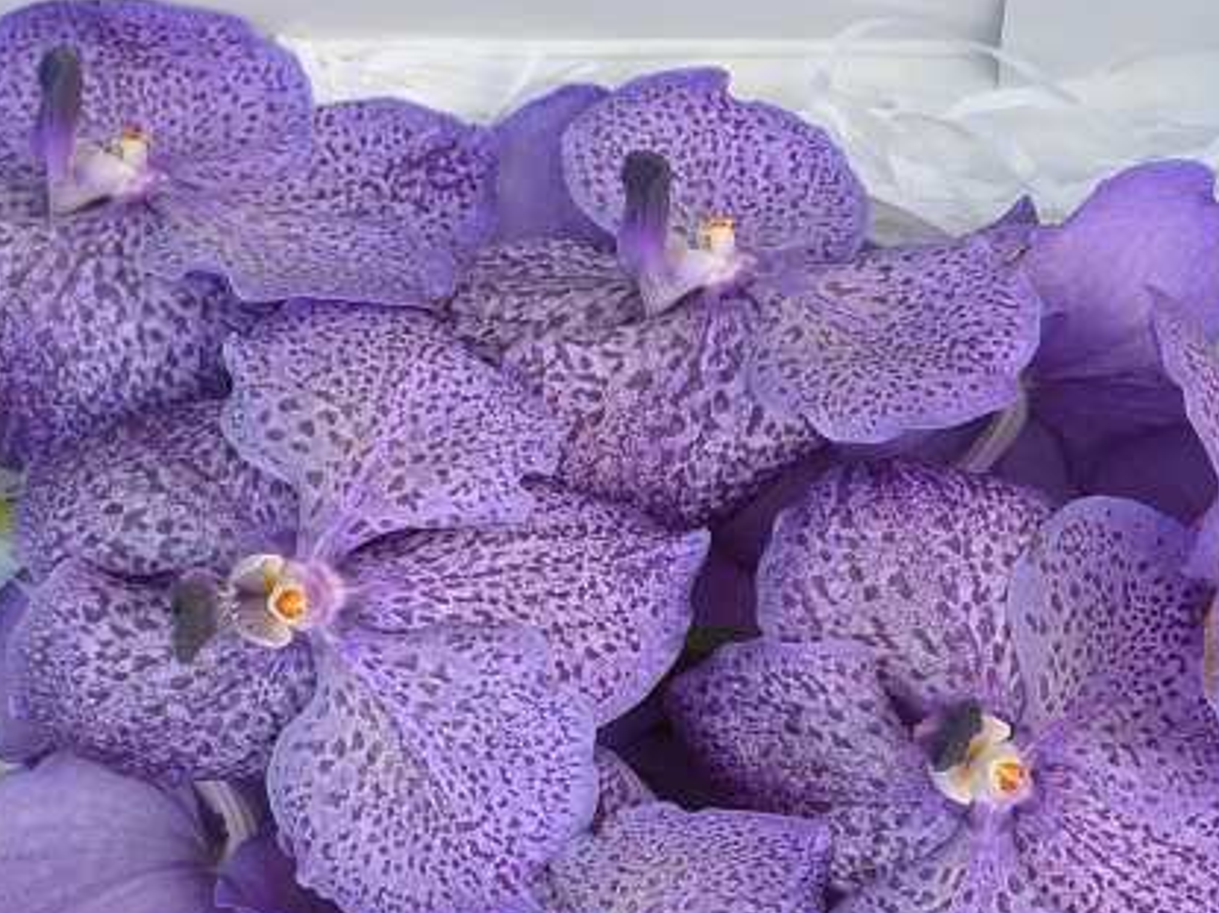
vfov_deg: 12.3
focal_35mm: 120
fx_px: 4225
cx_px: 587
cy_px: 652
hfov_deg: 16.4
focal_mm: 27.6
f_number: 5.6
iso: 200
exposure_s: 1/160
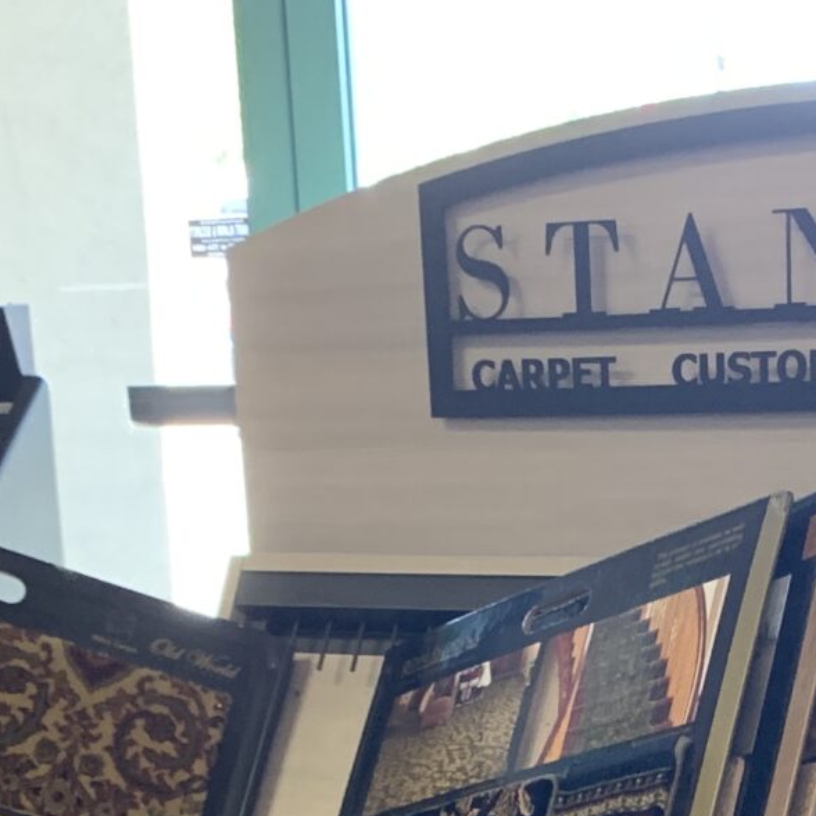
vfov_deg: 16.4
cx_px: 523
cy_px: 1081
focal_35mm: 100
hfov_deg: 17.4
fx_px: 2667
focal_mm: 4.25
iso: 250
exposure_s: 1/60
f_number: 1.8
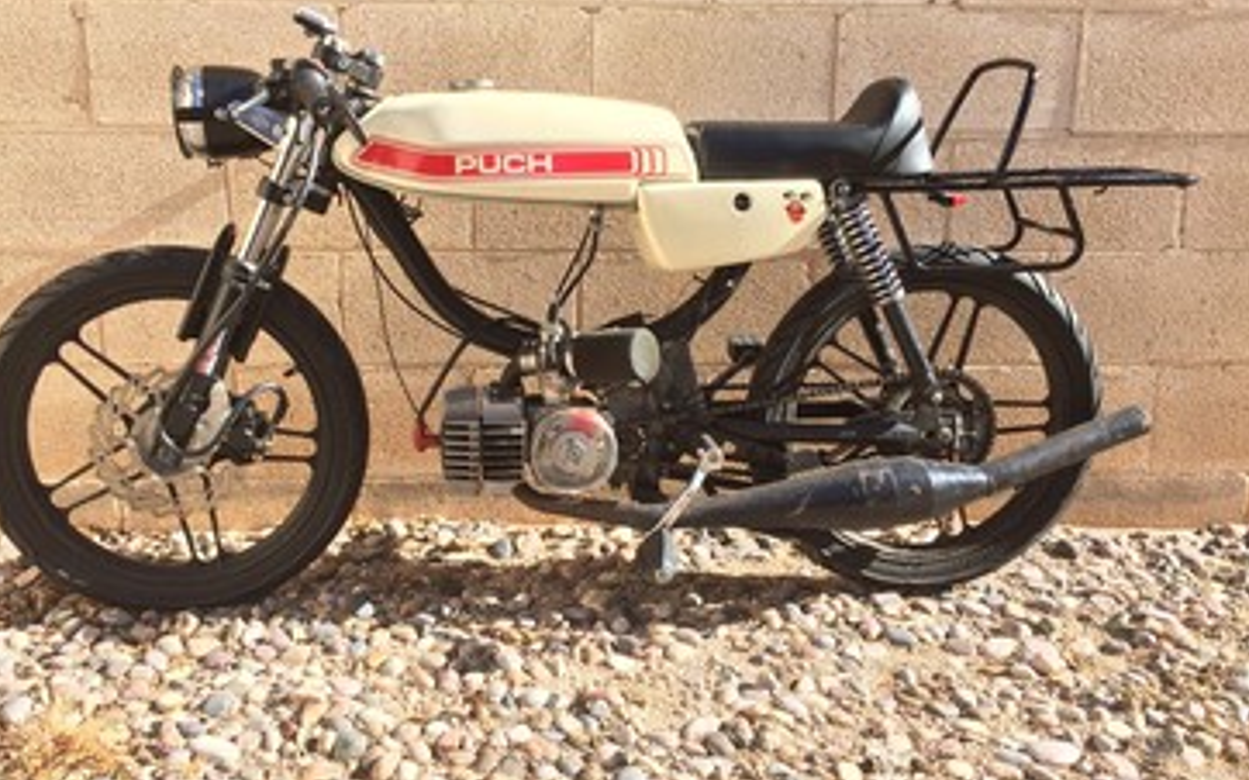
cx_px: 566
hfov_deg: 56.6
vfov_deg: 37.2
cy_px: 342
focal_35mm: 34
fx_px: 1157
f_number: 2.2
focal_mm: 4.15
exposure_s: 1/733
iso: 32
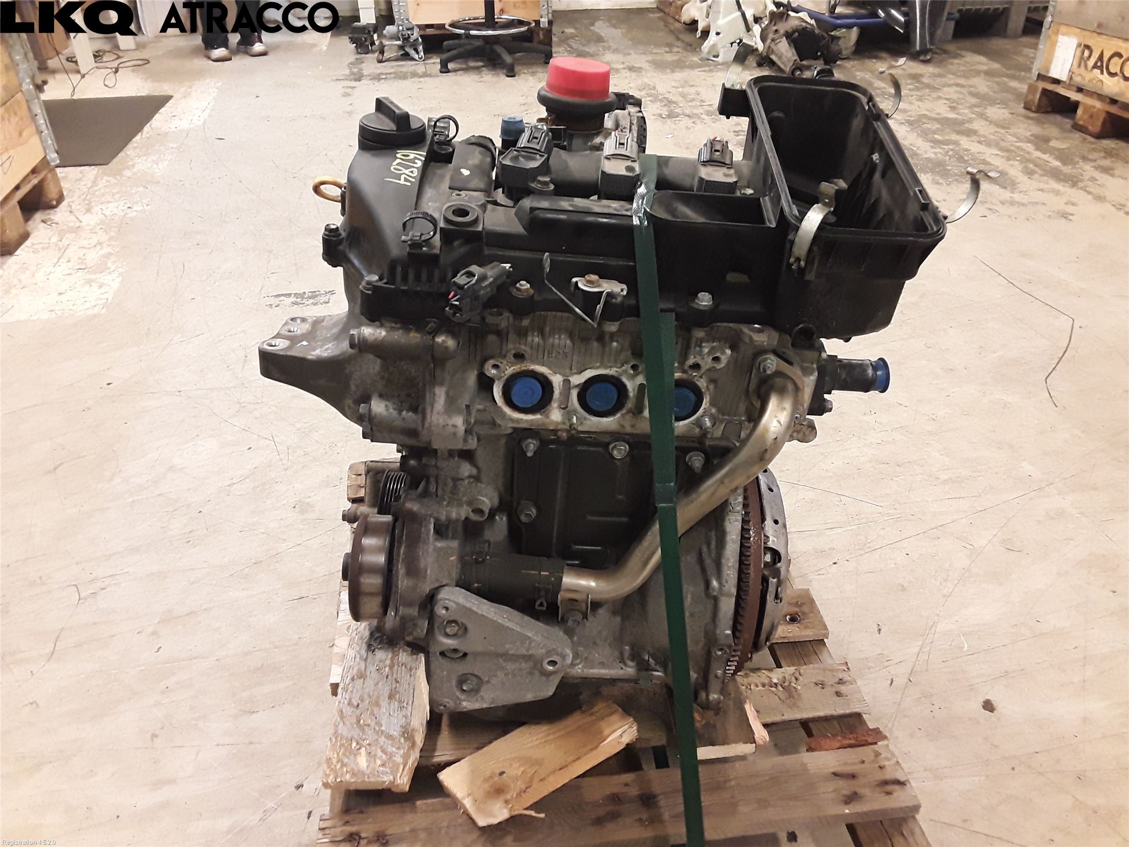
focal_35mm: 28
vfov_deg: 49.7
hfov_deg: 63.4
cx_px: 564
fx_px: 913
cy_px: 424
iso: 160
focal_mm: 2.91
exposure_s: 1/50
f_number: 1.9
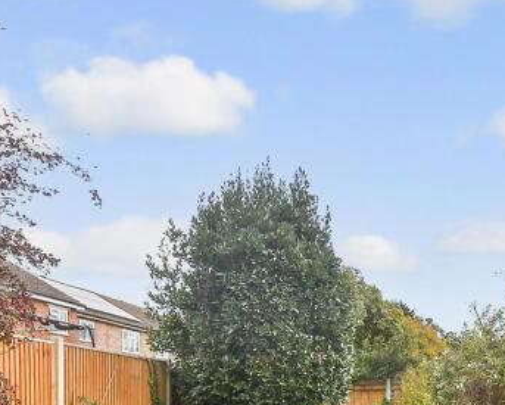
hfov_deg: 42.1
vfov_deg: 32.8
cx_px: 396
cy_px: 404
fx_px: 628
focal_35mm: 42
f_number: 8
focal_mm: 10
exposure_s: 1/80
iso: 160
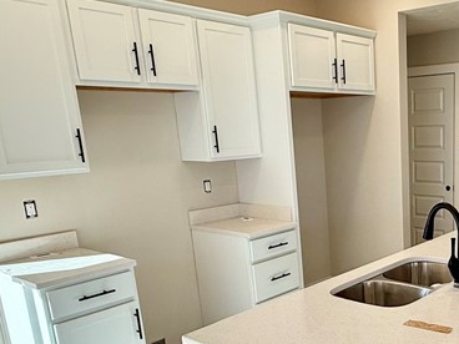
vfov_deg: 36.1
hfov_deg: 44.3
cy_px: 254
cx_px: 398
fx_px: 517
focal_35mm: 39
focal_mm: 2.22
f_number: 2.2
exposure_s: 1/164
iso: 64
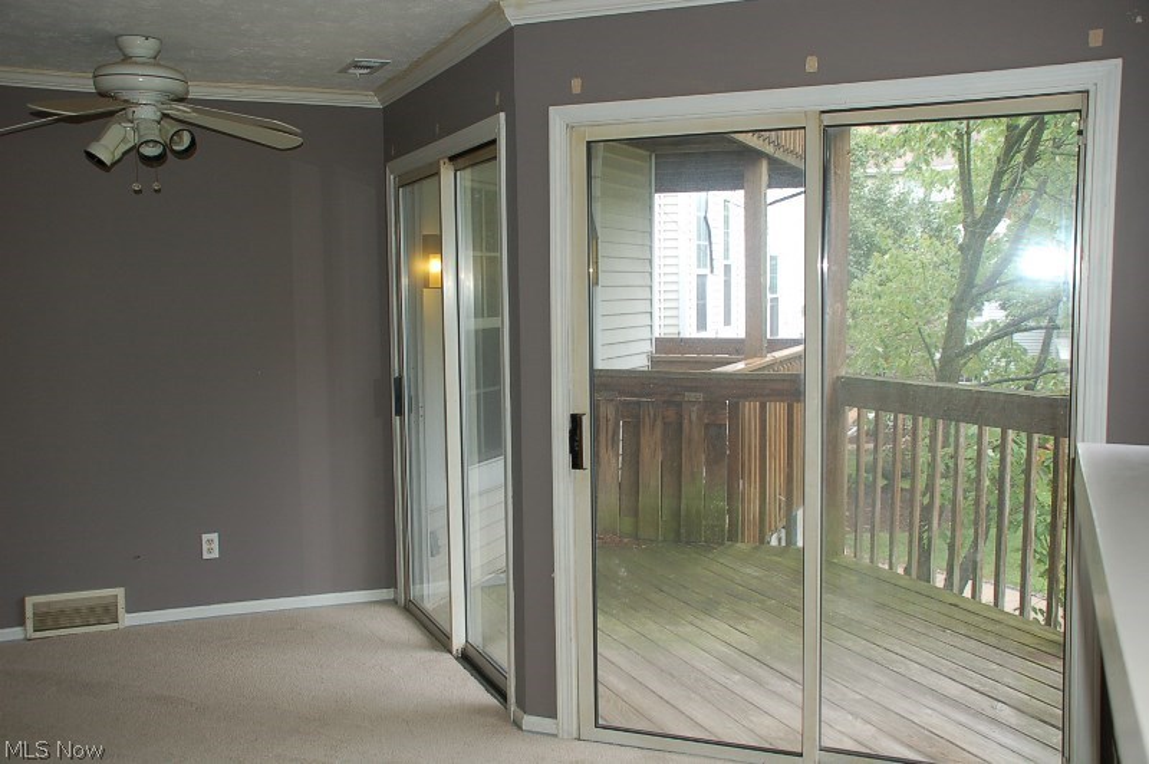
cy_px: 382
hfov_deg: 53.2
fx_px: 1148
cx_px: 574
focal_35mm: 36
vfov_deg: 36.8
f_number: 4
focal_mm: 24
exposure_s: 1/100
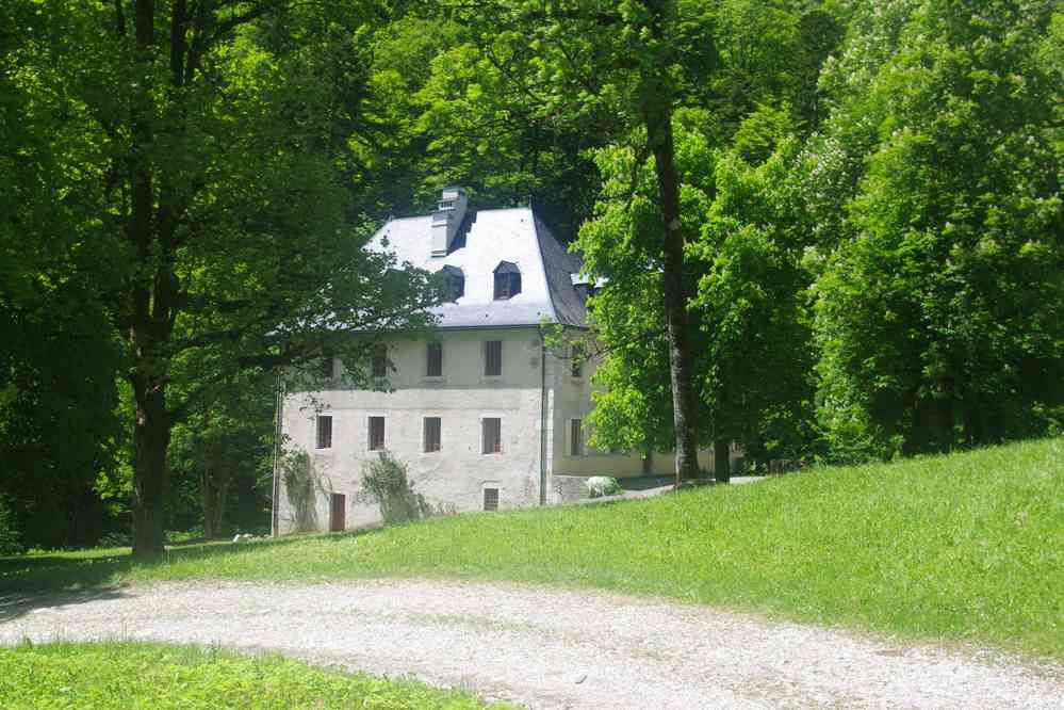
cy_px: 355
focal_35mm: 39
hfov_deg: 49.6
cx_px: 532
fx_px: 1153
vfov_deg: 34.2
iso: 200
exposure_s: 1/50
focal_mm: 26
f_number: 10
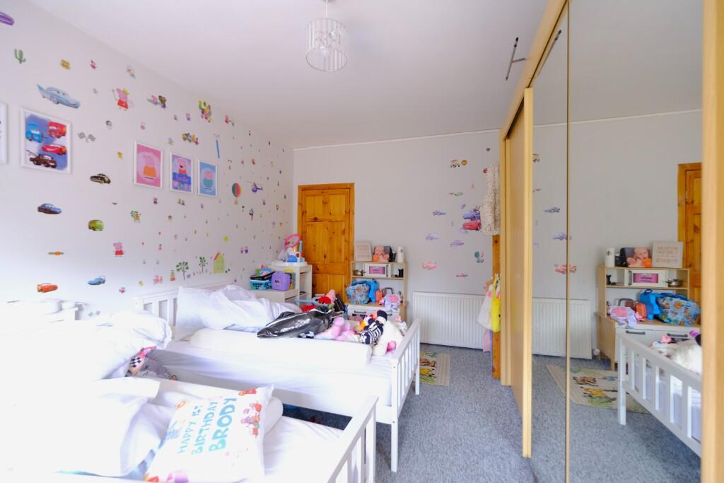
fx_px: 302
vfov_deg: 77.3
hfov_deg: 100.4
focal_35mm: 15
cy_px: 242
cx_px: 362
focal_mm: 10
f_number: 4
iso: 160
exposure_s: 1/9
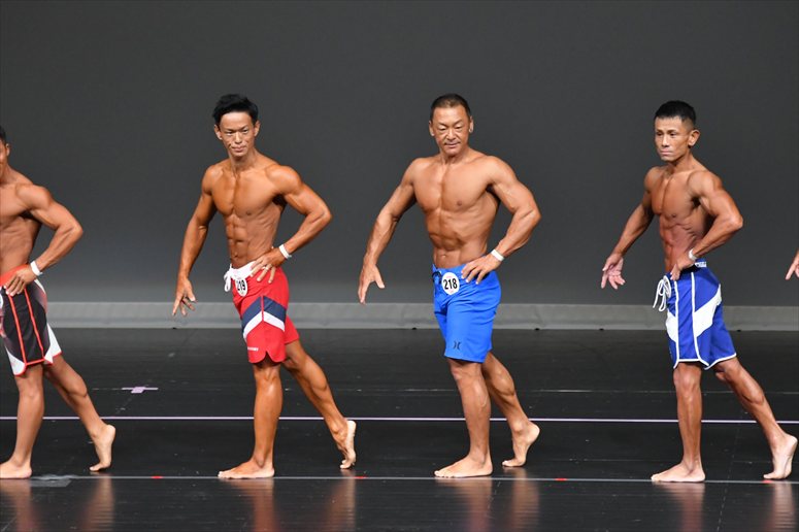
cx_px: 400
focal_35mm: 285
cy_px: 266
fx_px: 6322
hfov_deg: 7.2
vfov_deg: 4.8
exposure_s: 1/400
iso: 4000
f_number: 5.6
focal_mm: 190
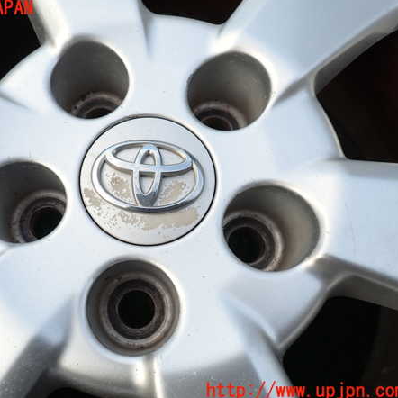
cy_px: 200
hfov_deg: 53.2
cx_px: 140
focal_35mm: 30
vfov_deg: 54.0
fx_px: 390
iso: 100
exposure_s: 1/100
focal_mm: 4.5
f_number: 2.8
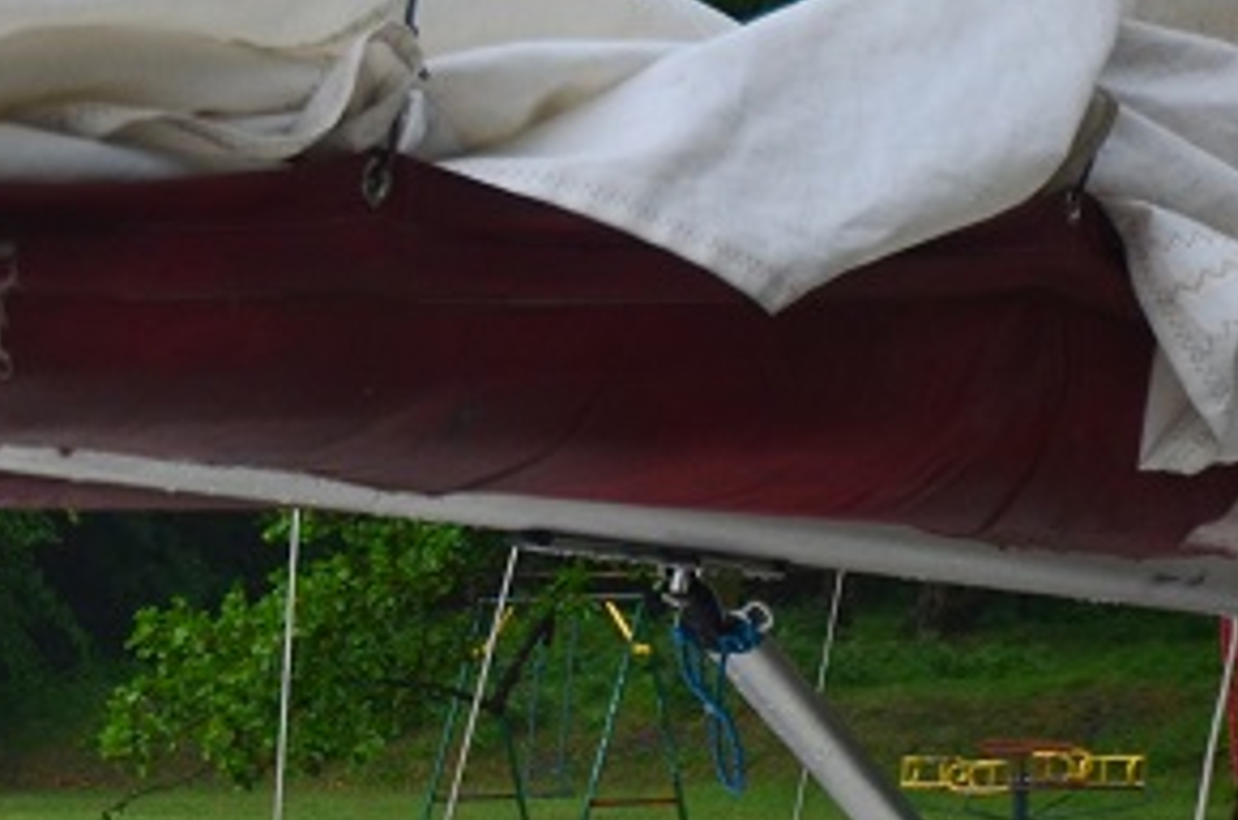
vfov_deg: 10.6
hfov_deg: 15.2
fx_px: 4255
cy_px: 1253
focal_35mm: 124
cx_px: -660
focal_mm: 24
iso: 400
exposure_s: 1/500
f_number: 4
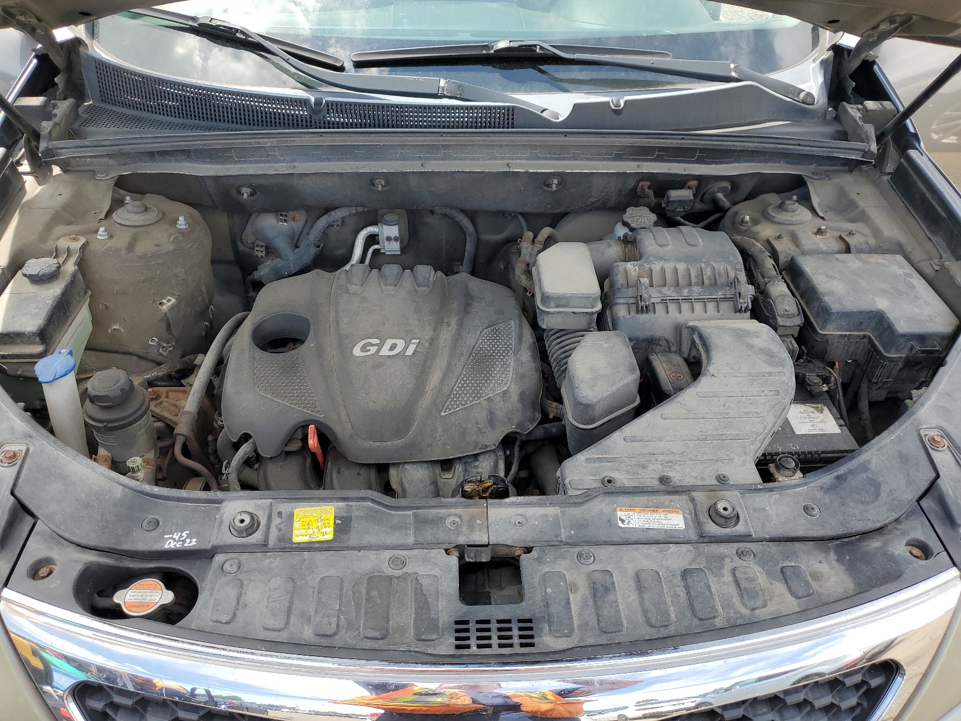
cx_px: 480
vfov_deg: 53.1
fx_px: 722
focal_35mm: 26
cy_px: 360
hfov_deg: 67.3
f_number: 1.5
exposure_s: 1/667
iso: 50
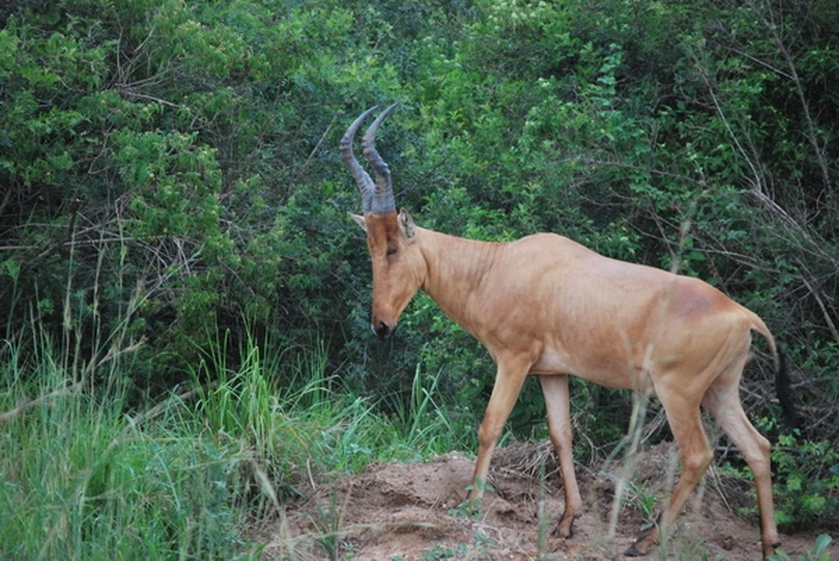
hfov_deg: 9.1
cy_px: 280
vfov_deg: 6.1
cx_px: 420
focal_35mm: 225
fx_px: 5247
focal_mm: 150
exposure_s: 1/125
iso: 1600
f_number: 5.3
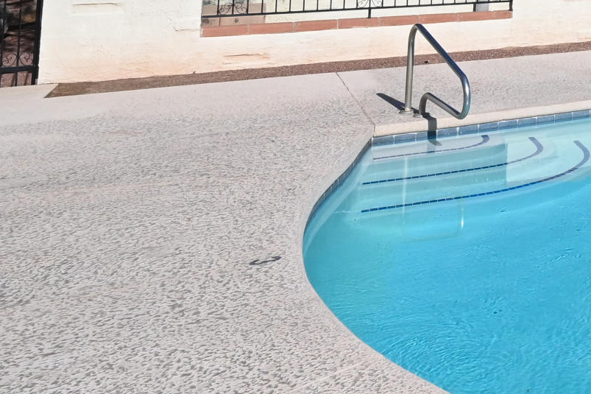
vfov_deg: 21.3
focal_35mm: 56
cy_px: -153
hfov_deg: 25.0
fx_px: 919
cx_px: 935
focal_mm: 15
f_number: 9
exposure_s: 1/3200
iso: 1000
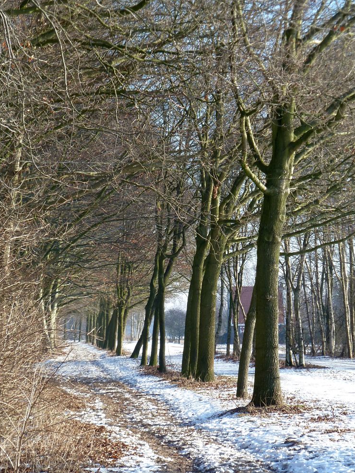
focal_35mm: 142
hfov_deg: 10.4
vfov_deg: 13.9
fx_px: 1943
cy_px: 234
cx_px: 180
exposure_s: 1/100
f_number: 4.5
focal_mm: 22.5
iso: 80
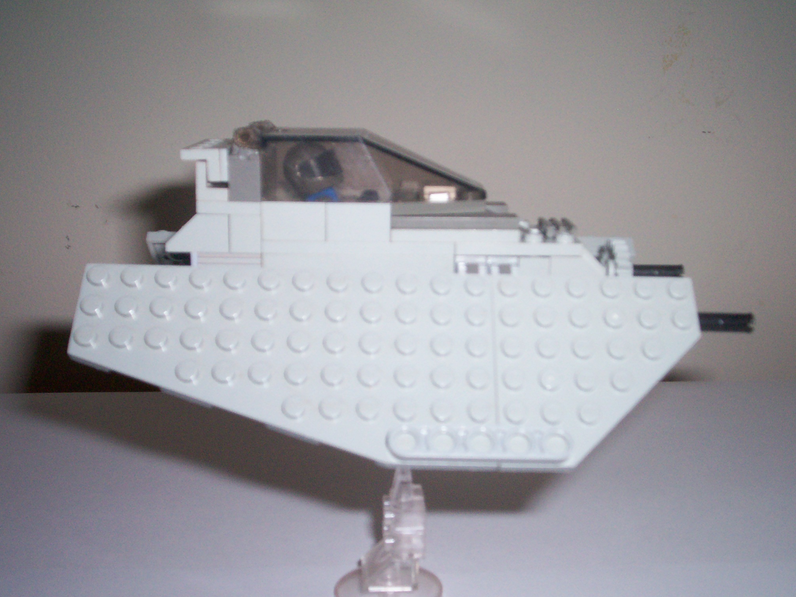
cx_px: 412
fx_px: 943
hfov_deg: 45.8
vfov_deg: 35.1
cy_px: 334
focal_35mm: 41
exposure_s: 1/64
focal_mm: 5.9
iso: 140
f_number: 4.5
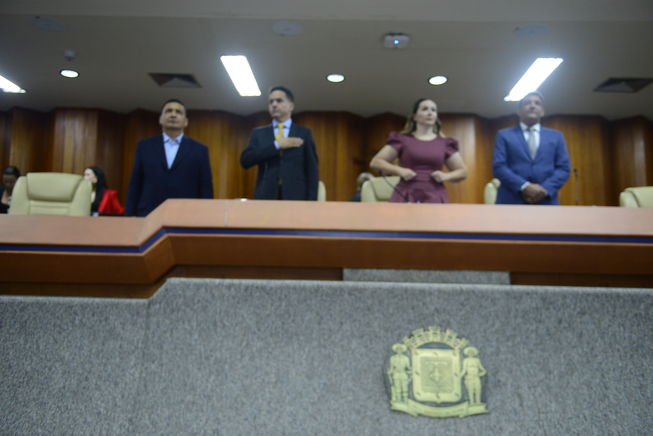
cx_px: 326
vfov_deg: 37.9
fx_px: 635
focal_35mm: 35
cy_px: 218
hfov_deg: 54.4
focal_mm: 35
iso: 1600
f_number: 2.8
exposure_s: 1/125
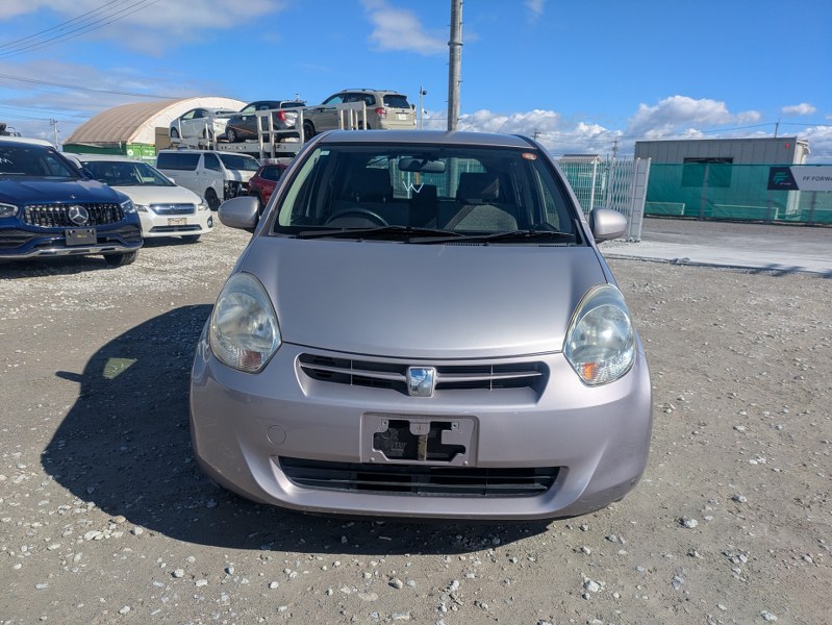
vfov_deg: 54.9
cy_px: 312
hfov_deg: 69.4
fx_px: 601
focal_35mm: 25
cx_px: 416
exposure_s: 1/5076
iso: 49
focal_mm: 5.43
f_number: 1.89
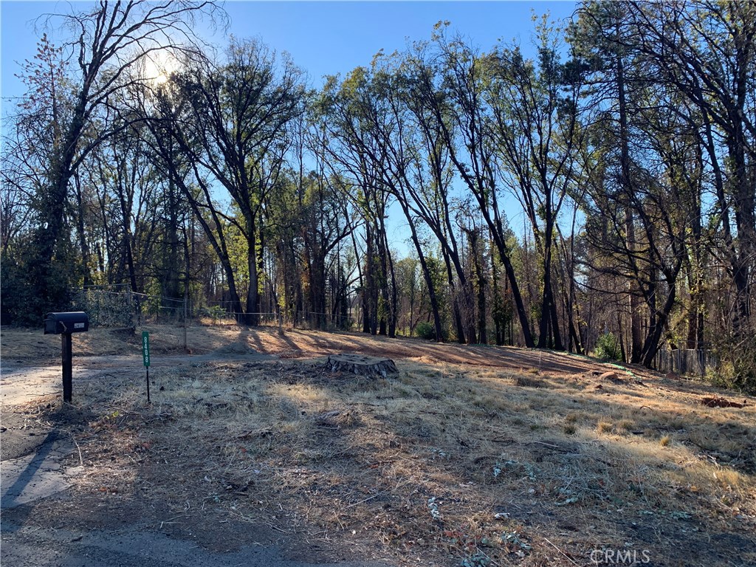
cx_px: 378
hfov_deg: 67.3
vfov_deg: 53.1
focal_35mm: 26
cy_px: 284
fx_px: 568
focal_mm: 4.25
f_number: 1.8
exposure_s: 1/639
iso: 25
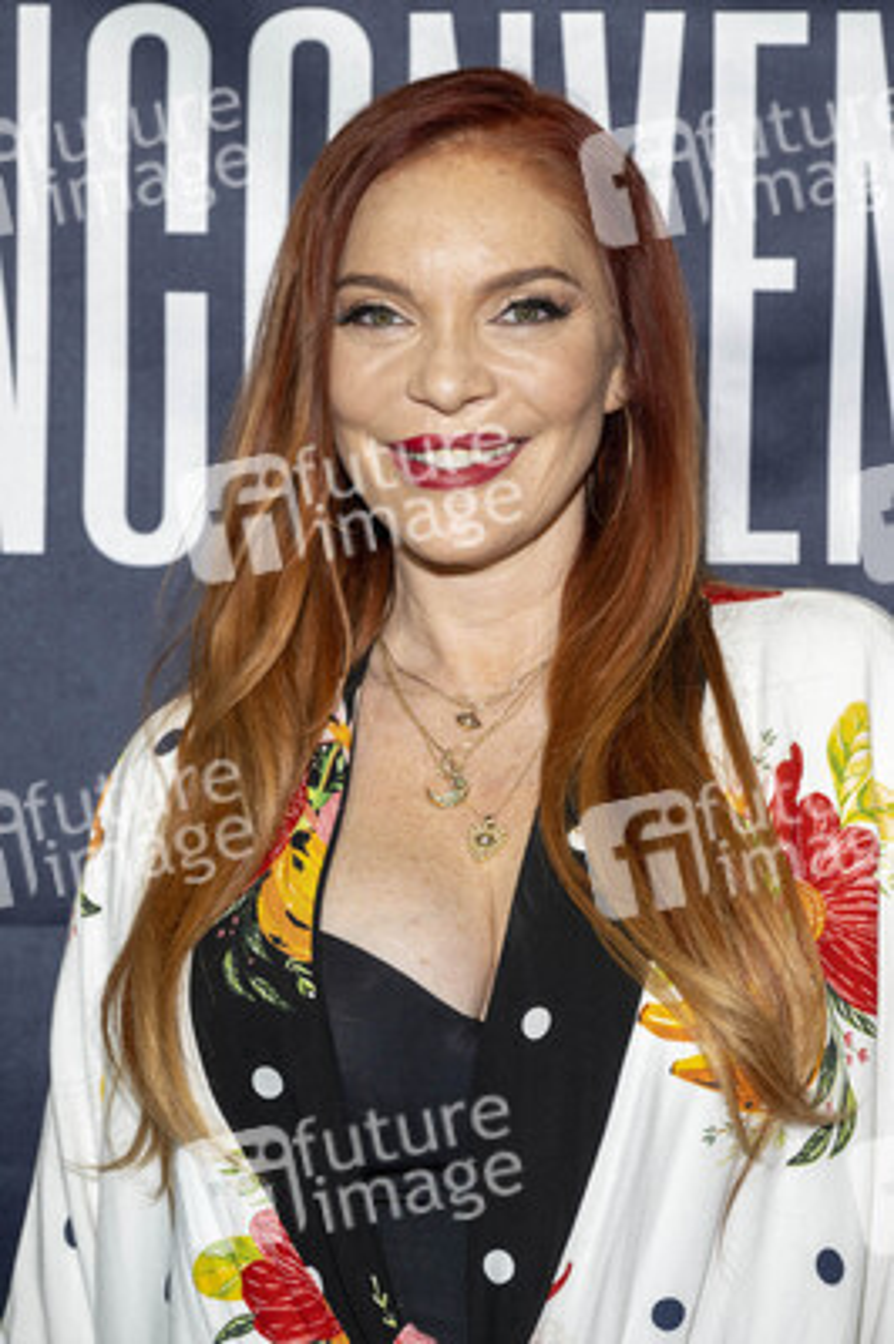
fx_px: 3433
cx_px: 447
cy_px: 672
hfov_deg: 14.8
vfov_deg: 22.2
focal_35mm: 92
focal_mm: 92
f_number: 5.6
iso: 800
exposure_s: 1/200
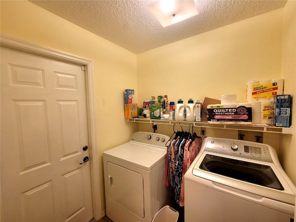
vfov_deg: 89.9
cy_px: 111
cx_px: 148
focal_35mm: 13
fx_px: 111
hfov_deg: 106.2
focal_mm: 2.2
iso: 160
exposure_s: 1/60.2
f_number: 2.2
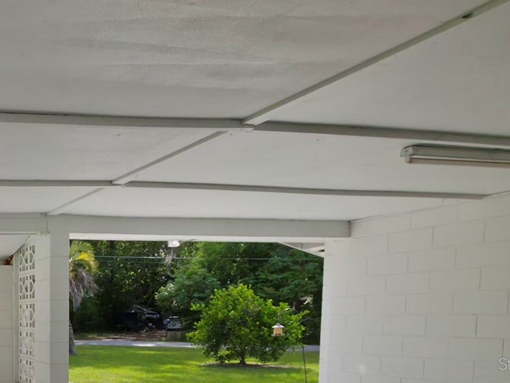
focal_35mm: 32
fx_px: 472
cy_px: 363
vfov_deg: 40.0
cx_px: -55
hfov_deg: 43.5
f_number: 1.9
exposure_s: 1/2500
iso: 20
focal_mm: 2.2
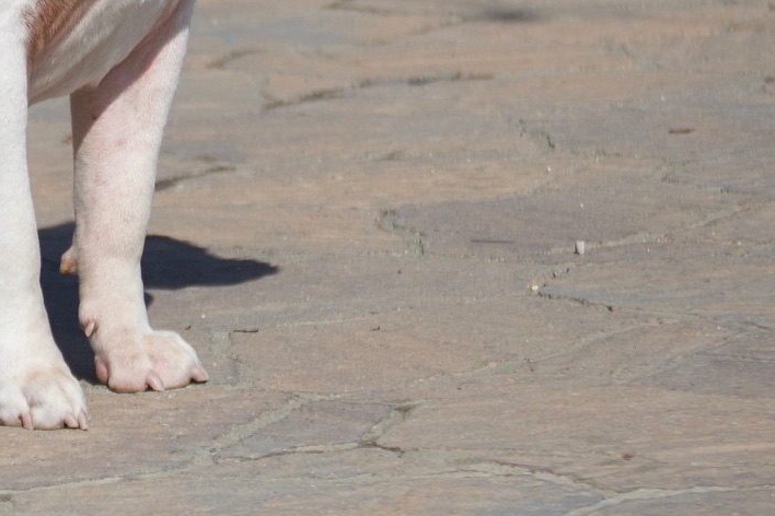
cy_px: -25
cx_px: -138
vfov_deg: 5.1
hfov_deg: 7.6
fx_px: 5783
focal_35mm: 269
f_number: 4
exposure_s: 1/4000
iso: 220
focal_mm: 55
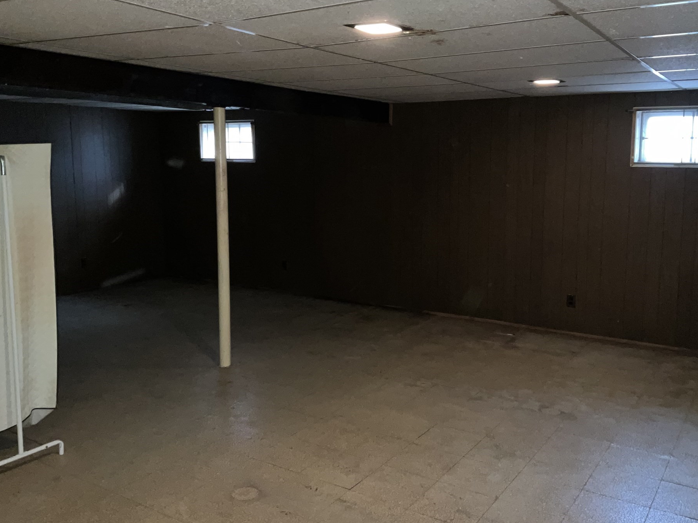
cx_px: 376
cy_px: 244
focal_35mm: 33
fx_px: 665
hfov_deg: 55.3
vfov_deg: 42.9
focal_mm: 3
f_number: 1.8
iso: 160
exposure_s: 1/16
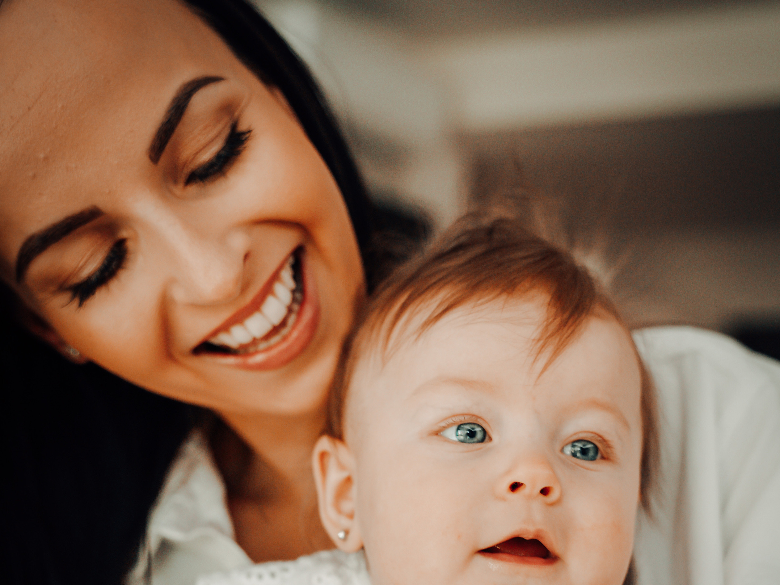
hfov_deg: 33.2
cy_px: 500
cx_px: 394
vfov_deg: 24.7
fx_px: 1307
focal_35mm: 58
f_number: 2.8
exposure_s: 1/160
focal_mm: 39.7
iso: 1250
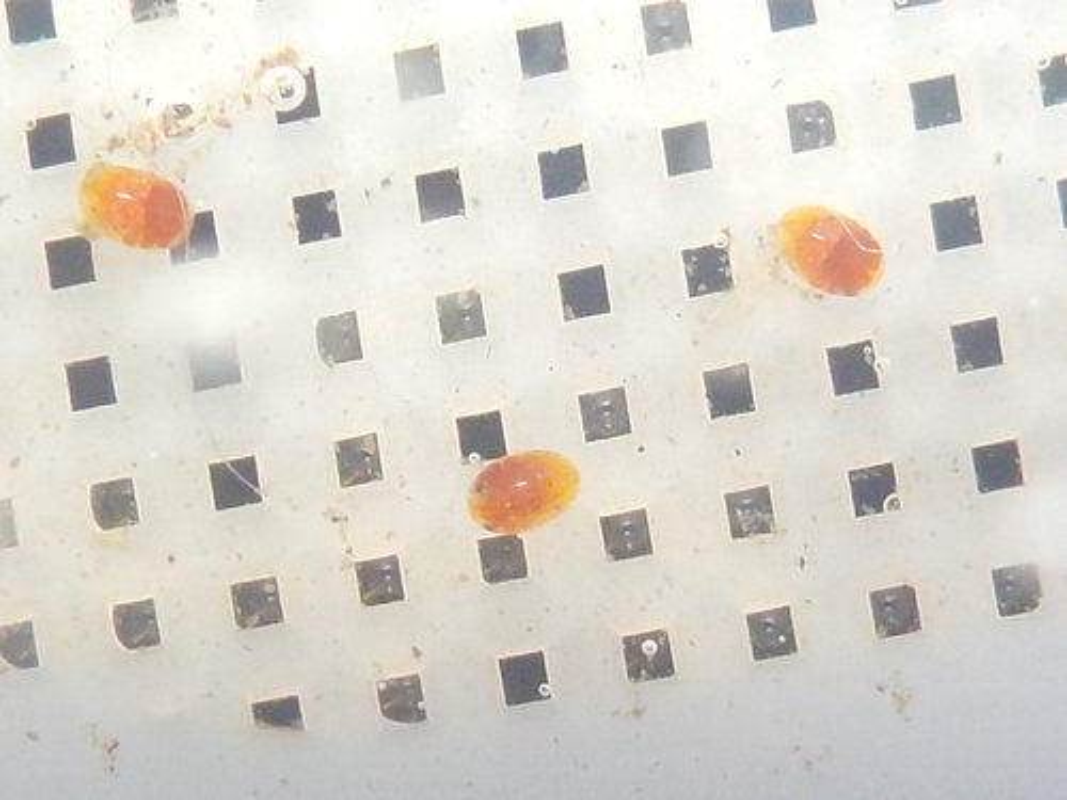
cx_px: 534
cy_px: 400
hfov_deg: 60.0
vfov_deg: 46.8
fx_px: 925
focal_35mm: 30
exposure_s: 1/30
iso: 200
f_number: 3.3
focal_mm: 4.1
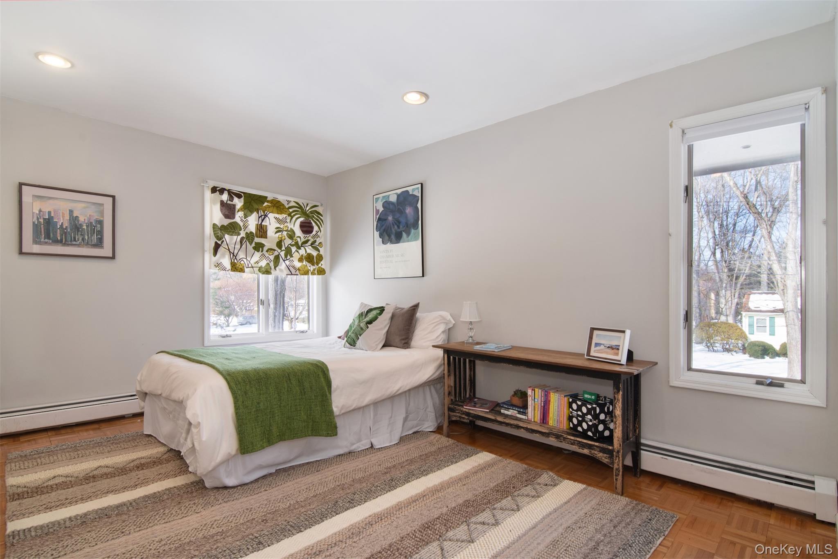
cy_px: 280
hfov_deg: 95.0
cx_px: 419
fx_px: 384
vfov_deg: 72.0
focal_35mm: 16
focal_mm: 11
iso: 640
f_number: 11
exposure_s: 1/100
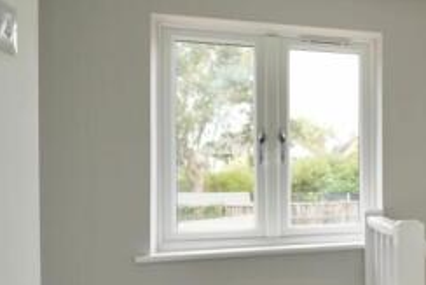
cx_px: 505
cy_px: 183
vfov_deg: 31.1
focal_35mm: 43
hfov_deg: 35.9
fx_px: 509
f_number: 4
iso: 500
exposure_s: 1/160
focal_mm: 16
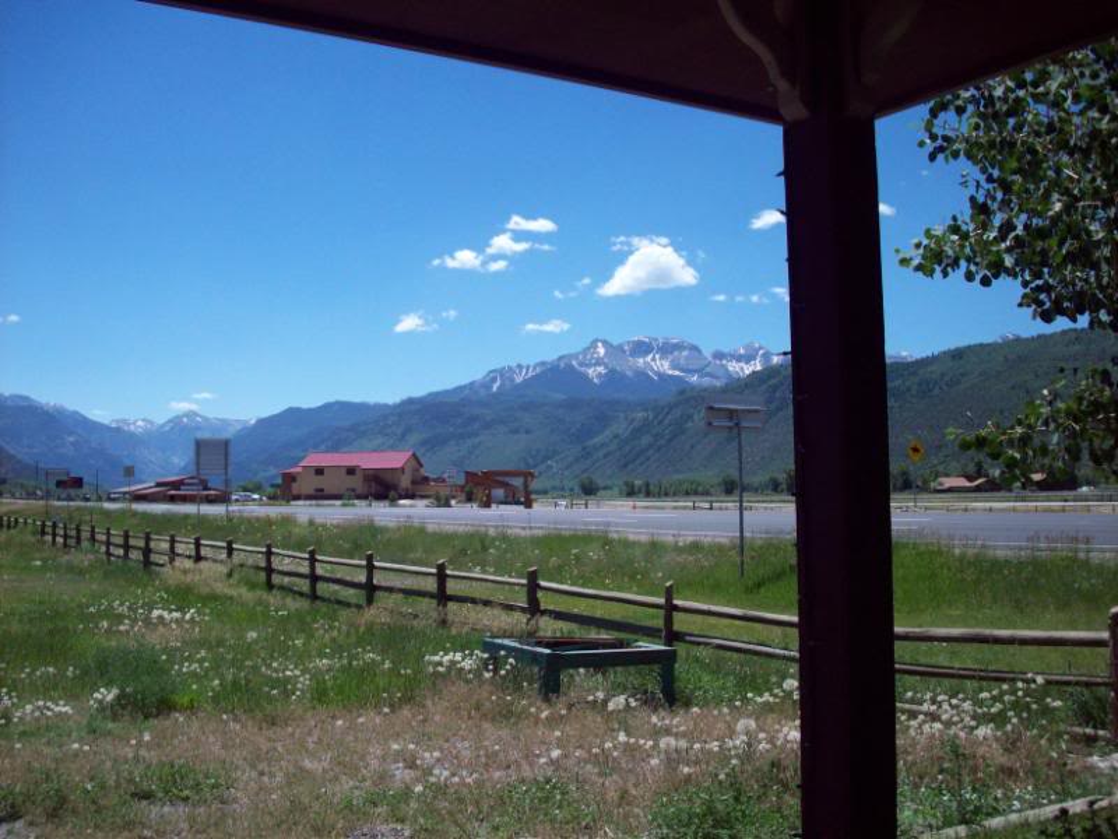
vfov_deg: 38.7
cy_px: 420
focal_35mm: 37
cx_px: 559
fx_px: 1195
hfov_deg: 50.1
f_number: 5.6
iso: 80
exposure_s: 1/410
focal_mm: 6.2
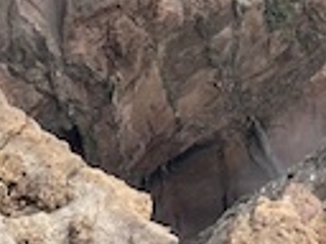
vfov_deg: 8.5
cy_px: -433
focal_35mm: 152
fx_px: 1431
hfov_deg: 12.4
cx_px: 489
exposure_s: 1/1808
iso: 32
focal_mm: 4.25
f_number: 1.8
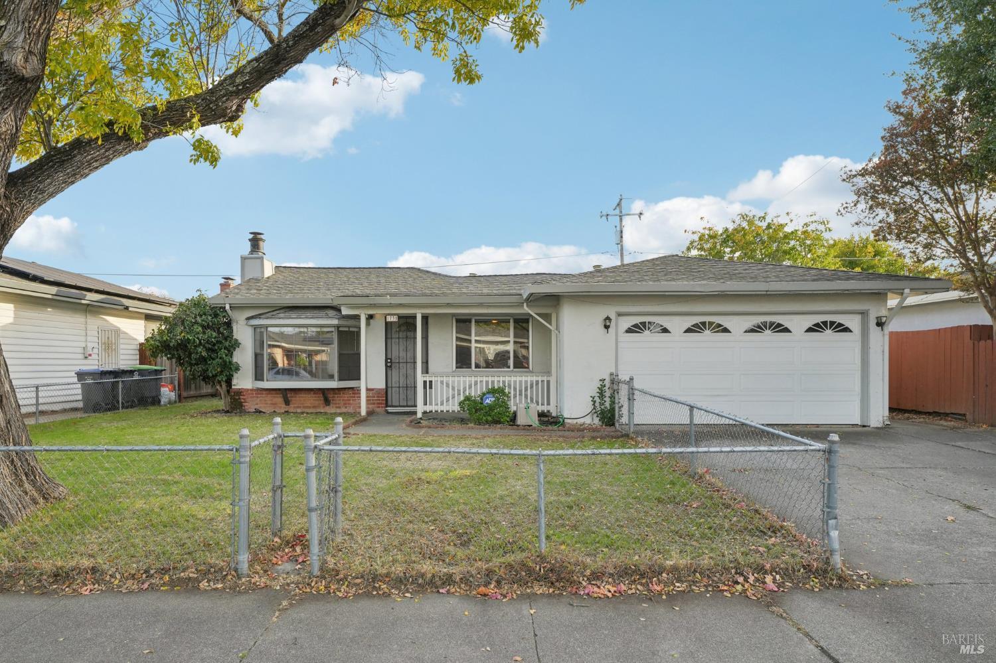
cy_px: 332
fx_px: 553
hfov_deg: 84.0
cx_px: 498
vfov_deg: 61.9
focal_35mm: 20
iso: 640
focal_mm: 20
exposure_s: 1/400
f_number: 8
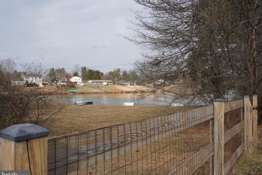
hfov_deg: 60.3
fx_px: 226
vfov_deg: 42.3
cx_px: 135
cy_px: 90
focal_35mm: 31
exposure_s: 1/2000
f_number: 6.3
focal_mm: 20
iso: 500
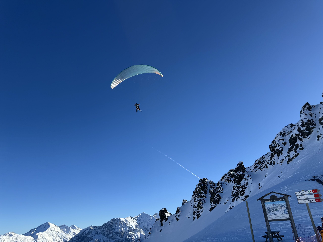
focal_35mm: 24
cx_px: 162
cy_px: 121
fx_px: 224
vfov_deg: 56.8
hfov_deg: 71.6
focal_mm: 6.86
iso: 80
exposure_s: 1/5814
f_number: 1.78
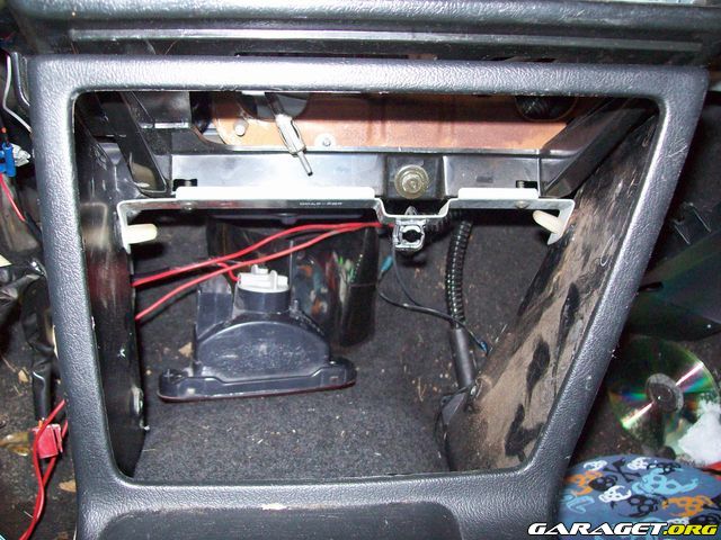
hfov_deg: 51.4
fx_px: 750
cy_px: 270
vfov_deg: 39.7
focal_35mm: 36
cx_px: 360
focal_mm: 6
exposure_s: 1/64
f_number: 2.7
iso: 200
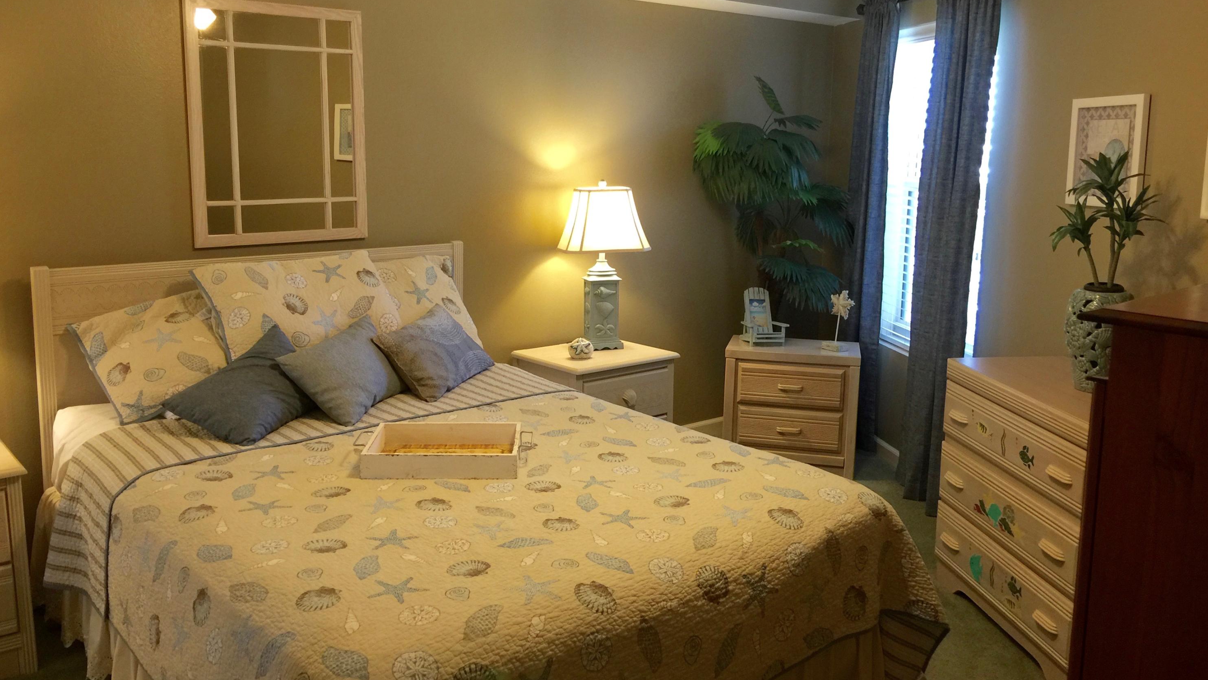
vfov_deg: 36.6
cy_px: 296
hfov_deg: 61.0
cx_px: 605
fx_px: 1025
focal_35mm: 32
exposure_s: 1/15
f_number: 2.2
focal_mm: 4.15
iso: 64
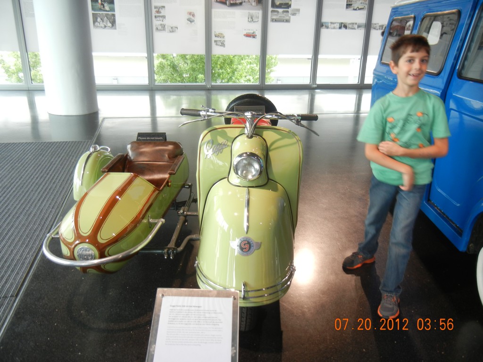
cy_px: 181
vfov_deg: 46.8
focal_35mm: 30
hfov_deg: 60.0
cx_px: 242
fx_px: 419
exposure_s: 1/36.5
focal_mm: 5.4
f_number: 3.5
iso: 160
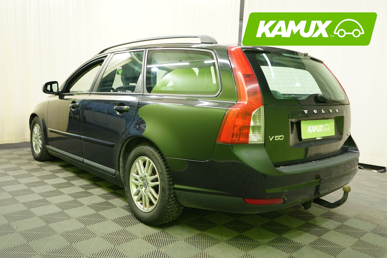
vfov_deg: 42.3
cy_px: 129
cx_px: 194
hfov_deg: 60.3
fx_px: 333
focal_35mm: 31
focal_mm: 31
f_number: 3.5
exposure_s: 1/13
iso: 250
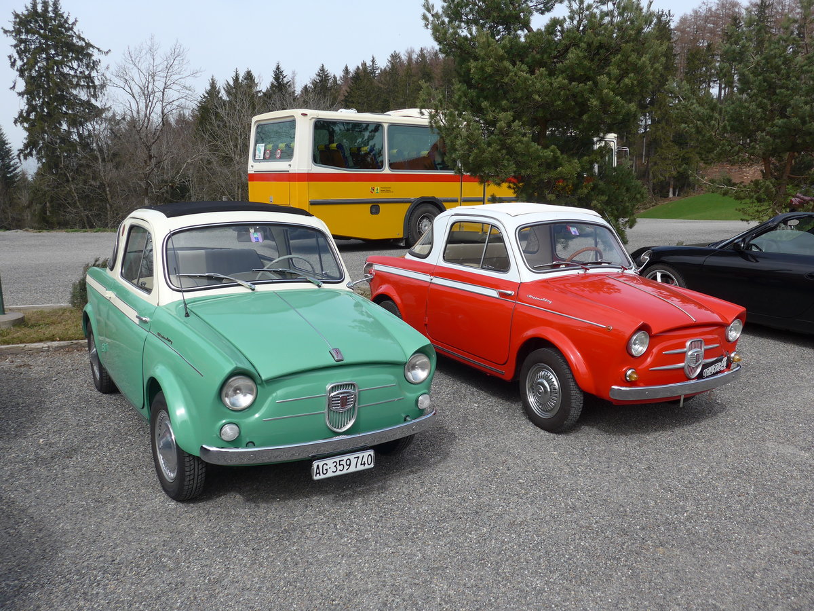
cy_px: 306
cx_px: 407
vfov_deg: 48.2
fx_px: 682
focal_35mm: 29
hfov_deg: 61.7
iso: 80
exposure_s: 1/1000
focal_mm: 6
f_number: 2.8
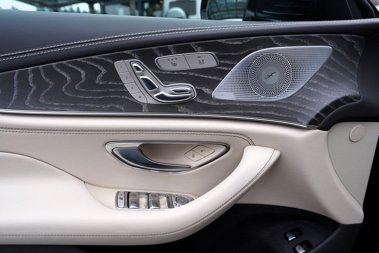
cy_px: 126
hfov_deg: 73.7
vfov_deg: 53.1
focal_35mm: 24
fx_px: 253
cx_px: 190
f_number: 5
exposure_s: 1/100
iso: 100
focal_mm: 24
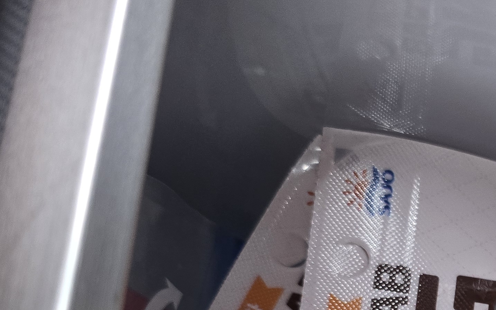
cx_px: 620
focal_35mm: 68
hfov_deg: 26.3
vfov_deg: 17.5
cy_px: 441
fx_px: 919
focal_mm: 6.3
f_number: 1.7
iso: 200
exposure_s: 1/120
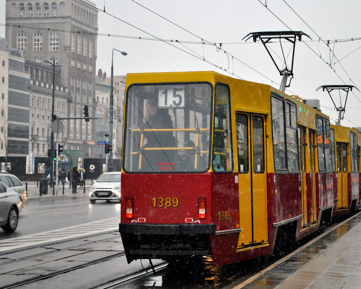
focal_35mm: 84
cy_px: 155
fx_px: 898
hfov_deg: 22.7
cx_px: 228
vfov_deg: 18.3
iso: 800
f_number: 5.3
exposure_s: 1/200
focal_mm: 46
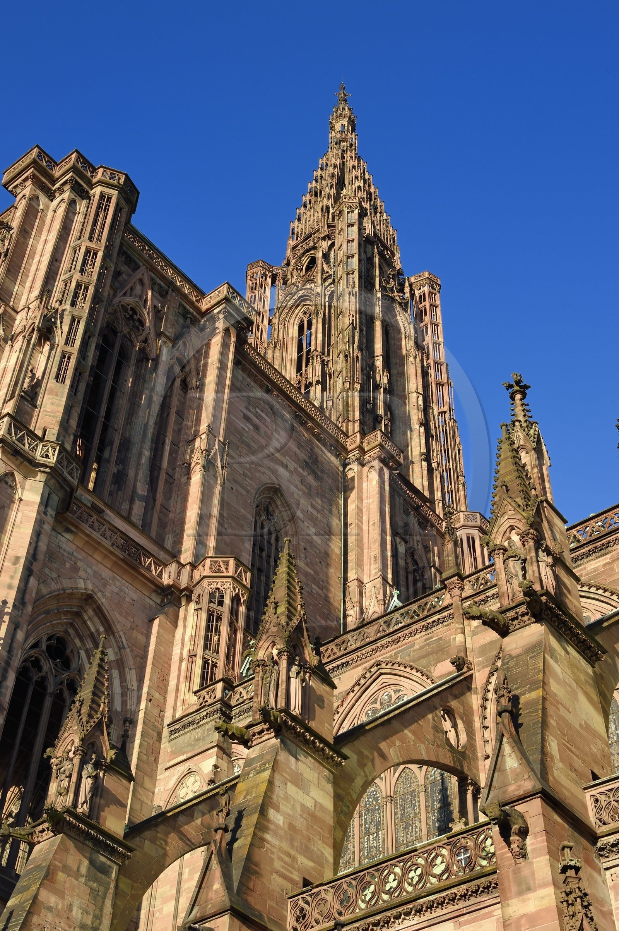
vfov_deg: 41.1
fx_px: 1239
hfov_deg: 28.0
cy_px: 466
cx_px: 310
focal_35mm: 48
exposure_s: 1/125
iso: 200
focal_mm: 48
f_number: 13
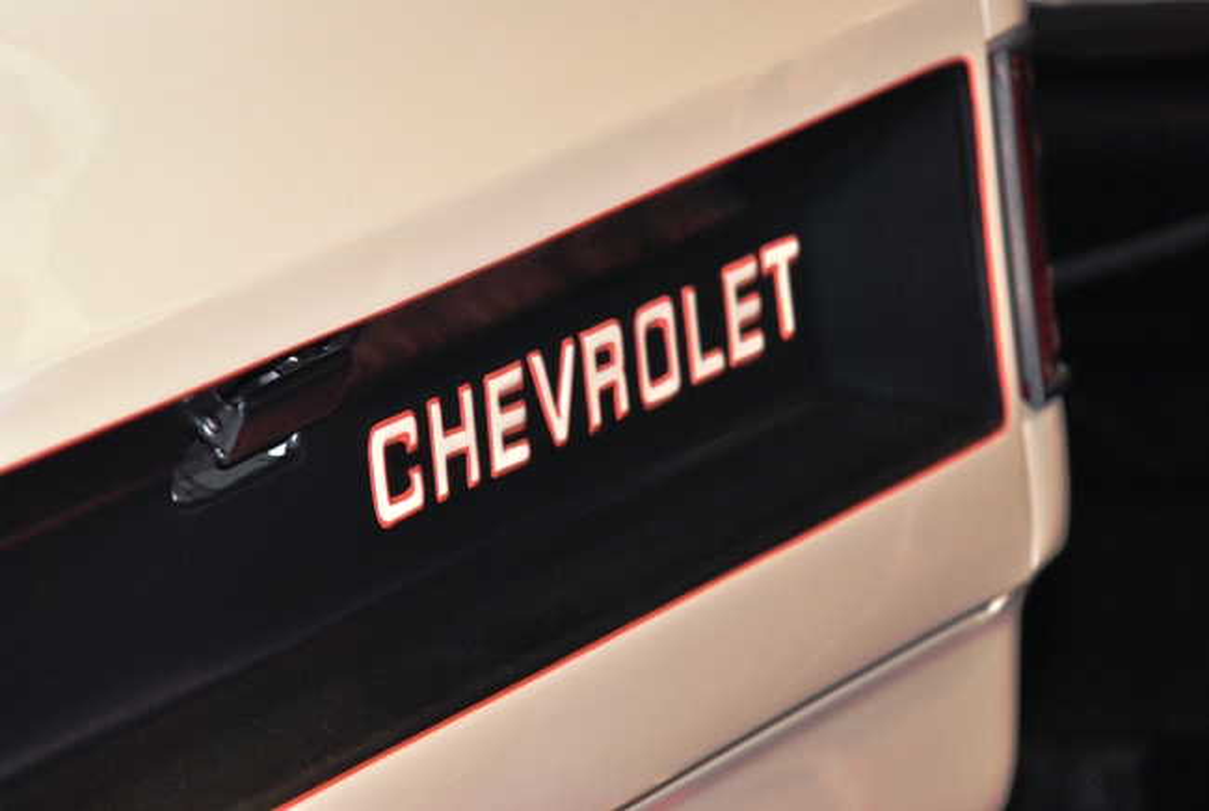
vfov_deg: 4.6
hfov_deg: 6.9
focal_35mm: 300
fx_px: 10093
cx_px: 604
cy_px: 406
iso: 400
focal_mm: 200
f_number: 6.3
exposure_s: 1/60
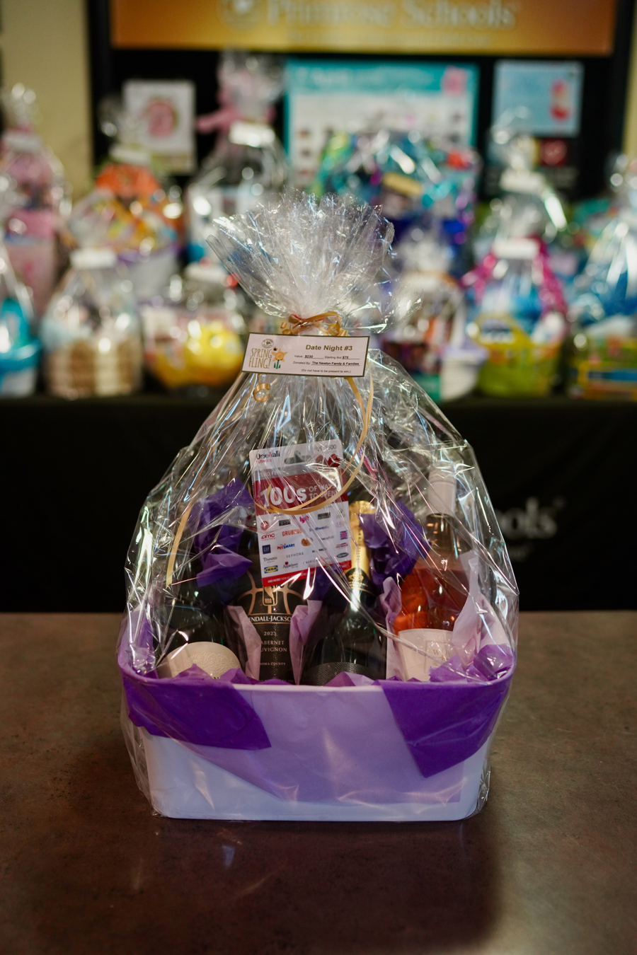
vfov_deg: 54.4
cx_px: 318
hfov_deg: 37.9
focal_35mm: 35
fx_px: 929
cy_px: 478
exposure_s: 1/160
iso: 1600
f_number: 2
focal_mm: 35
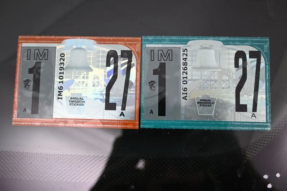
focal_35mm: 37
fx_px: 293
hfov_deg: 52.2
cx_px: 144
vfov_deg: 36.2
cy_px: 96
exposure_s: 1/250
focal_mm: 24.5
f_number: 4.2
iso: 400
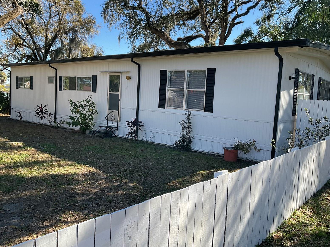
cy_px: 120
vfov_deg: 46.8
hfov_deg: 60.0
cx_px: 167
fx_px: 286
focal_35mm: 30
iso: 16
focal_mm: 3
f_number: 1.8
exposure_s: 1/635
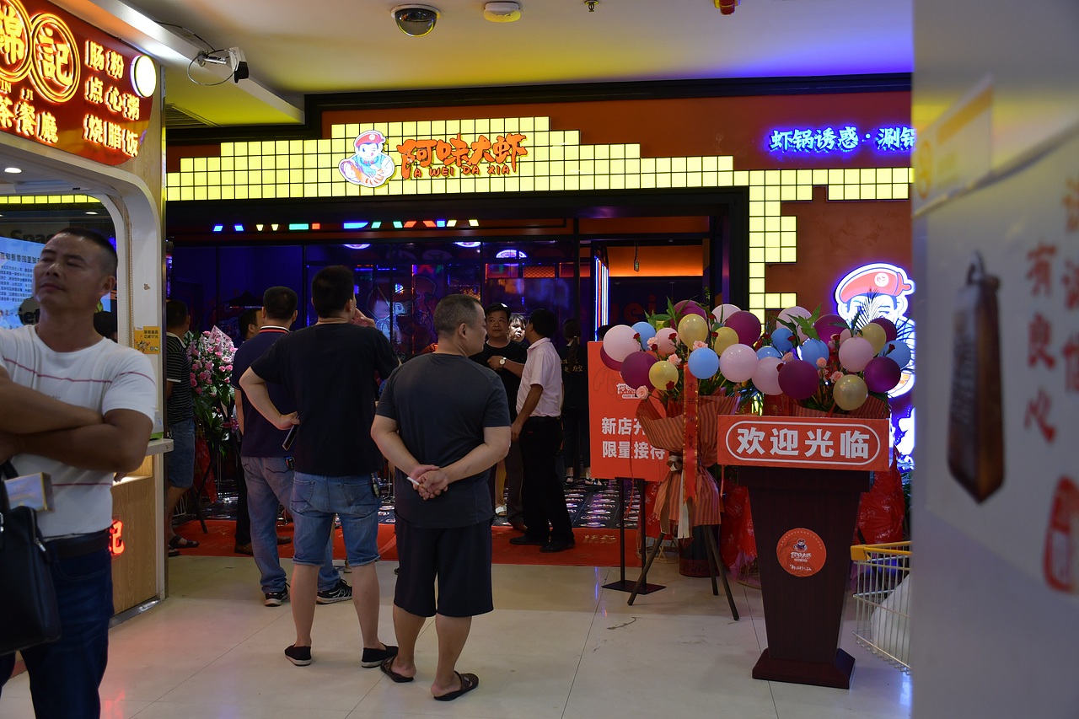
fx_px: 1019
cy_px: 360
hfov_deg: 55.8
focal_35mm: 34
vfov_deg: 38.9
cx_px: 540
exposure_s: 1/100
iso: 400
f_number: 3.8
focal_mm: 23
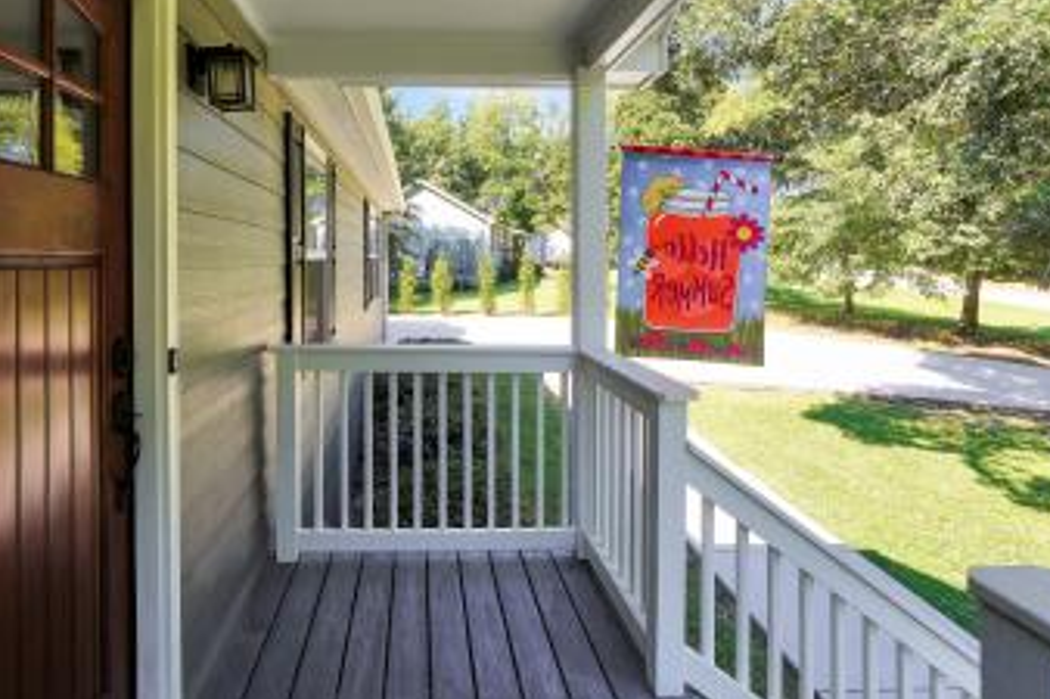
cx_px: 444
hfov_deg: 83.4
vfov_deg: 60.6
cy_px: 239
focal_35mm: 20
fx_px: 583
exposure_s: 1/100
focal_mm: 10
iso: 100
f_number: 6.3
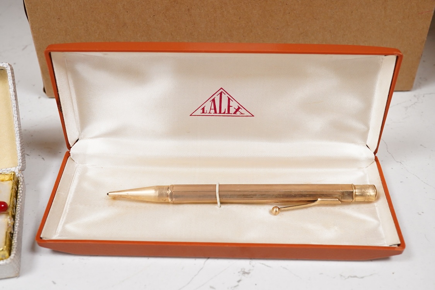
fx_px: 544
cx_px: 218
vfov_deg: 29.9
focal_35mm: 45
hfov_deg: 43.6
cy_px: 145
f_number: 7.1
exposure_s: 1/100
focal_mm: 30
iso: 2500
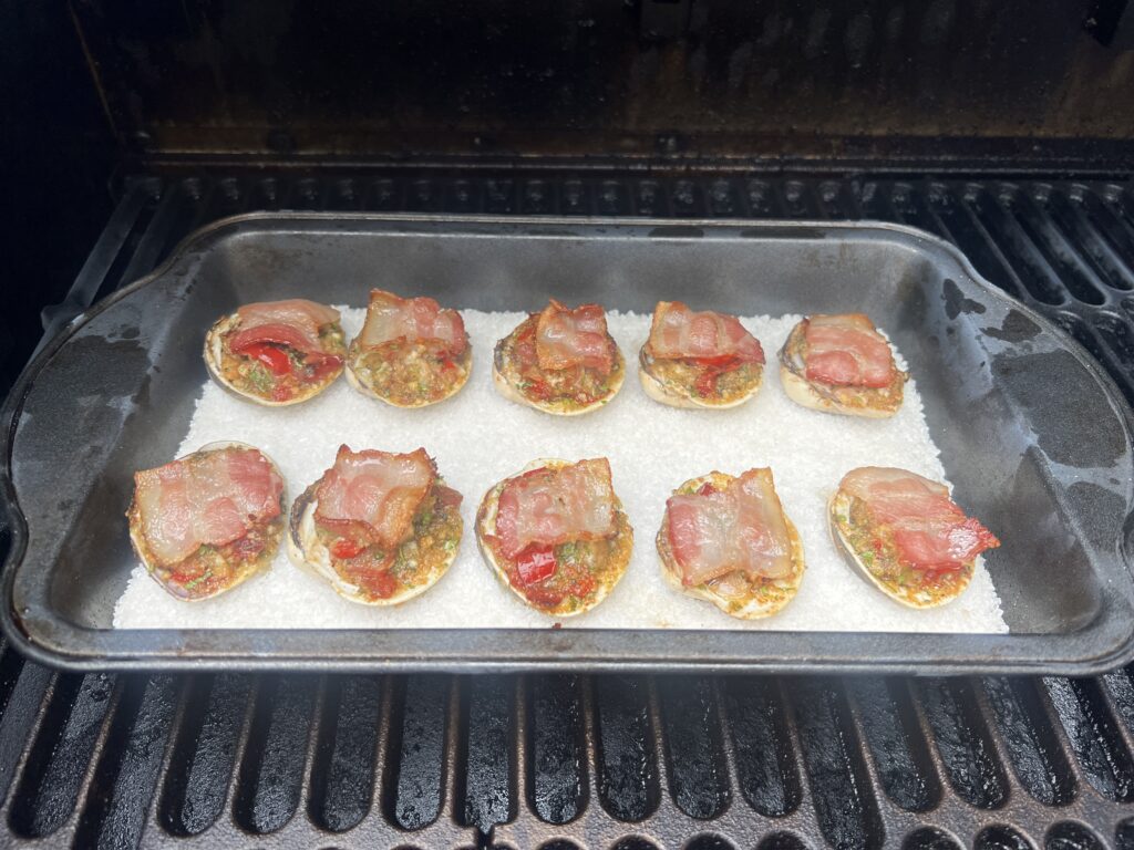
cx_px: 567
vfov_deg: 53.1
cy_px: 425
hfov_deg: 67.3
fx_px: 852
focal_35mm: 26
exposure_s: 1/424
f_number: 1.5
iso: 50
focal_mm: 5.7
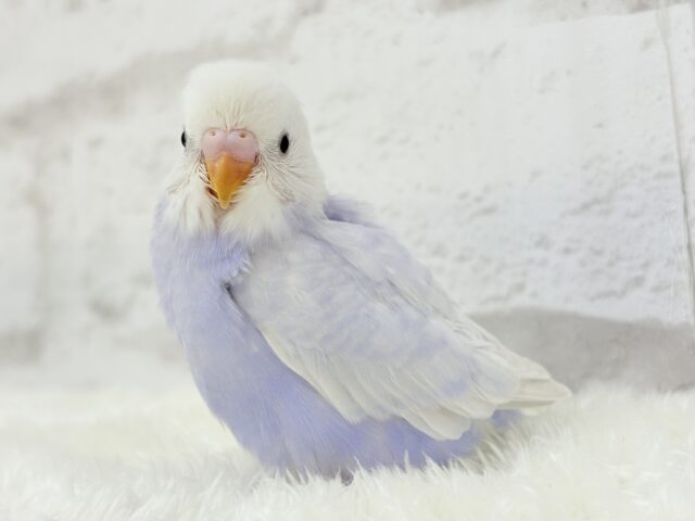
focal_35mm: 52
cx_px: 348
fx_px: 1044
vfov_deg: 28.0
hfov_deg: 36.8
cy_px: 260
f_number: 1.6
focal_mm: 5.96
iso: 64
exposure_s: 1/100
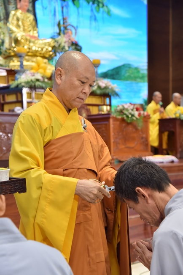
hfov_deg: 20.9
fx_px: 495
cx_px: 92
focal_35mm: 65
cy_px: 138
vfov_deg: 30.9
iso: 1600
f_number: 5
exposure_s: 1/125
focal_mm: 65
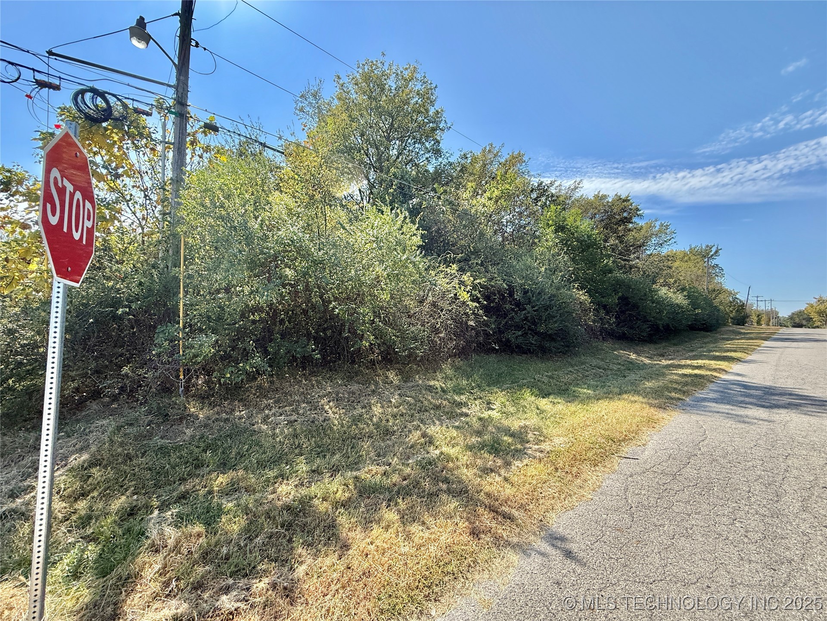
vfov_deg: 85.7
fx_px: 334
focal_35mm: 14
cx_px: 414
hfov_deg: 102.1
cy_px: 310
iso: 64
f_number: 2.2
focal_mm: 2.22
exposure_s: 1/664
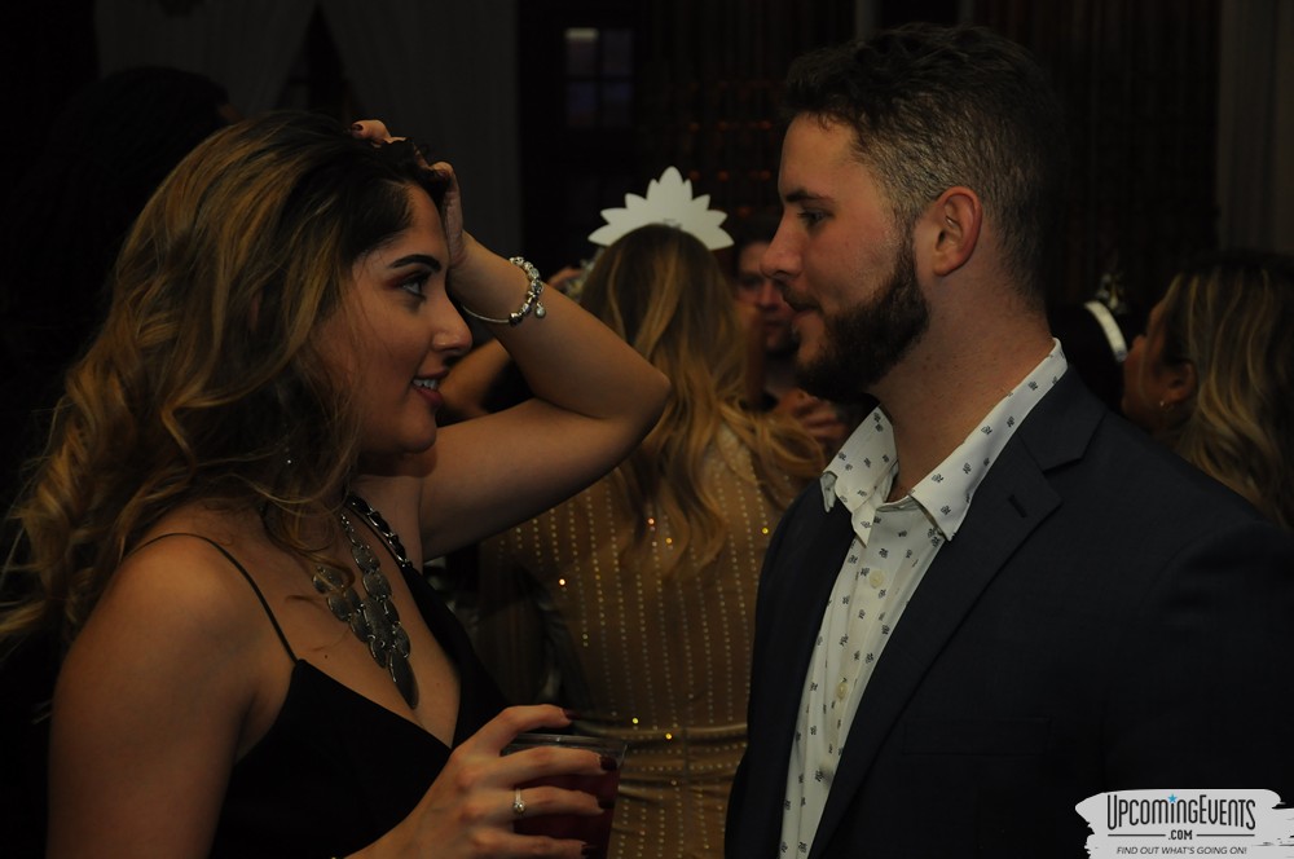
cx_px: 647
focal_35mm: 75
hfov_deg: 27.0
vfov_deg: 18.1
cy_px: 430
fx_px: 2692
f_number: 5
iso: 800
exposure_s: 1/60
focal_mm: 50
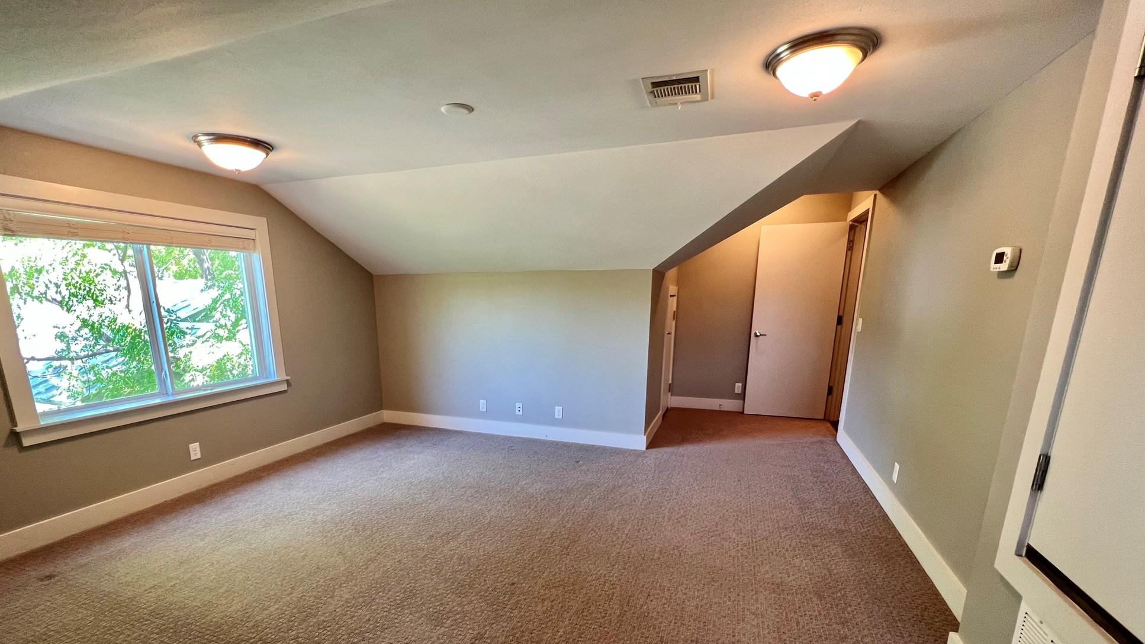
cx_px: 549
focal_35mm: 15
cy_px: 414
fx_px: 455
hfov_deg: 102.9
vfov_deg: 69.1
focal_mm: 1.57
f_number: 1.8
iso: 160
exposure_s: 1/60
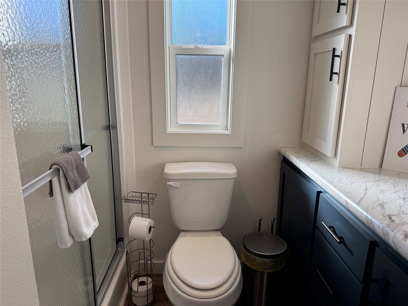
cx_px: 204
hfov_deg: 71.6
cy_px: 153
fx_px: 283
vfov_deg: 56.8
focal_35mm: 24
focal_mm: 6.76
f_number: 1.78
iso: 80
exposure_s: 1/433
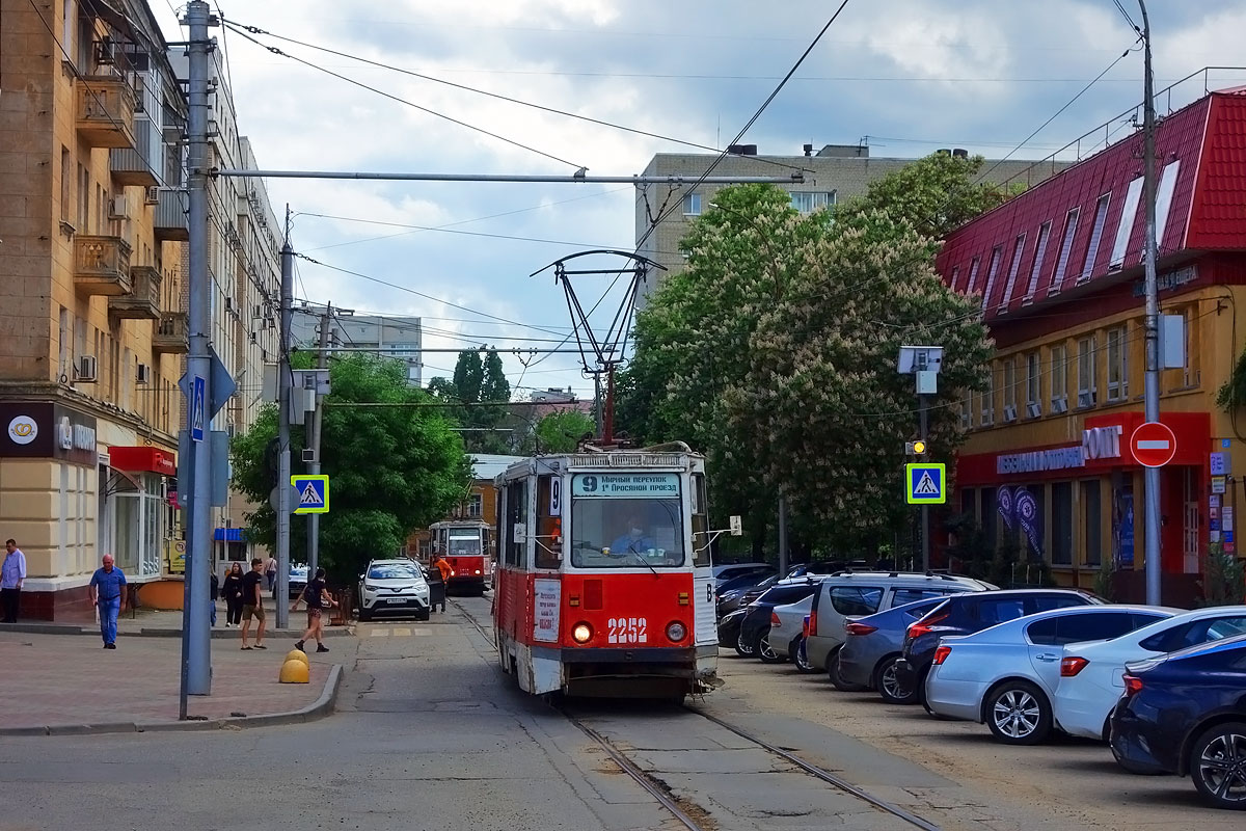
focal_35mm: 67
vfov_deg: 20.3
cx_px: 623
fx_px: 2319
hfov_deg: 30.1
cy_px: 416
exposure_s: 1/500
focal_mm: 25.02
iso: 125
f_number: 4.5
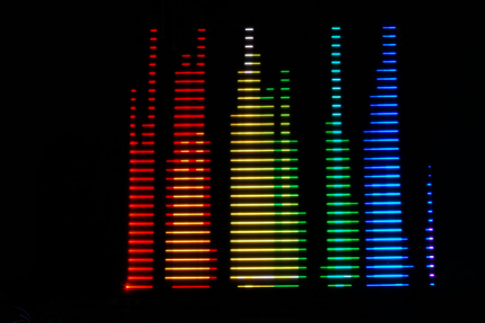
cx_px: 242
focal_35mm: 57
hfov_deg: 35.1
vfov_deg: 23.7
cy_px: 162
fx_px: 767
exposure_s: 5
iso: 200
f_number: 32
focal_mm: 38
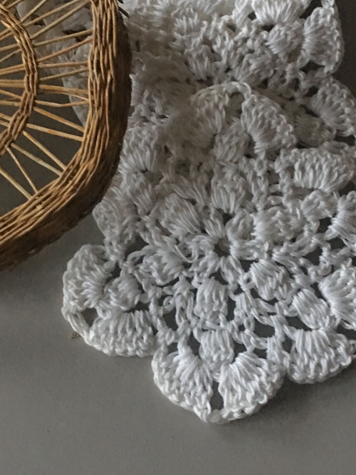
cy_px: 132
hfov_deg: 25.1
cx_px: 114
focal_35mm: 58
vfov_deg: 32.7
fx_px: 795
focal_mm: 4.15
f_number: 2.2
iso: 125
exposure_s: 1/4
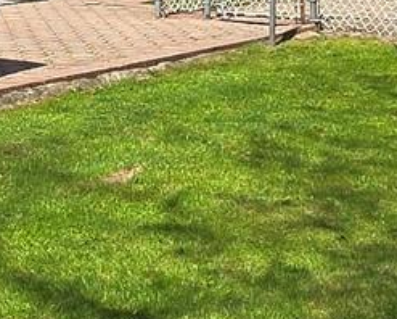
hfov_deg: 18.1
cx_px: 95
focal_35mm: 105
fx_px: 1235
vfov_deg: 14.1
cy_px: -97
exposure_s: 1/1663
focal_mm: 2.2
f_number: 2.2
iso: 50
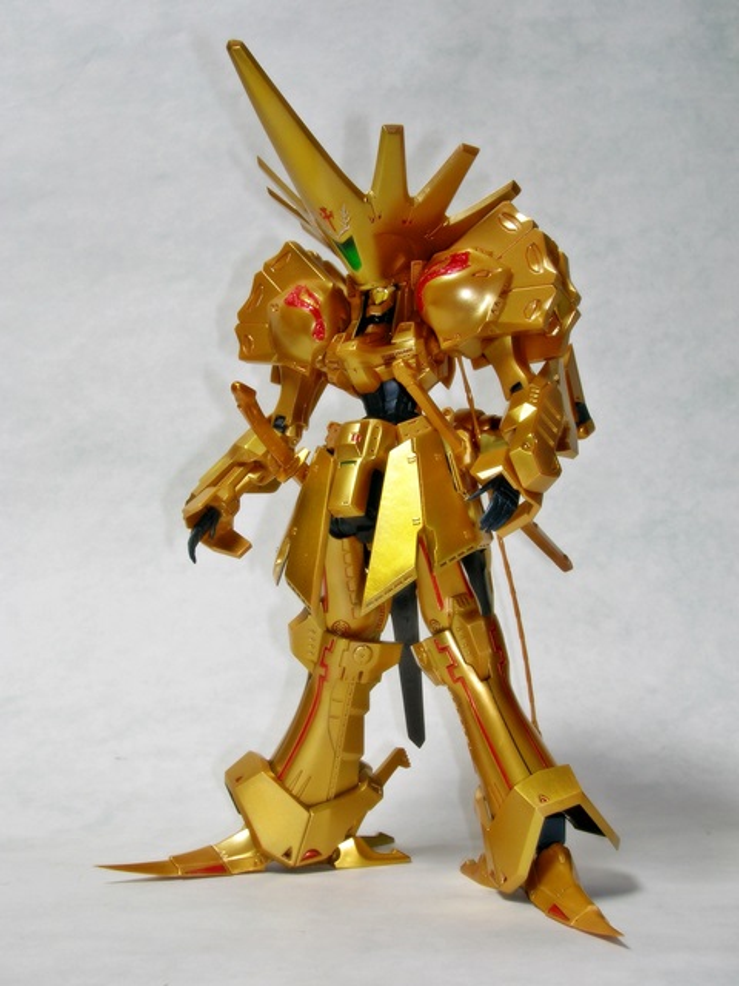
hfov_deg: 34.3
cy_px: 493
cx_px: 370
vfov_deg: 44.8
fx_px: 1196
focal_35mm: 42
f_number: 5.2
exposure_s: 1/1.5
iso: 50
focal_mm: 7
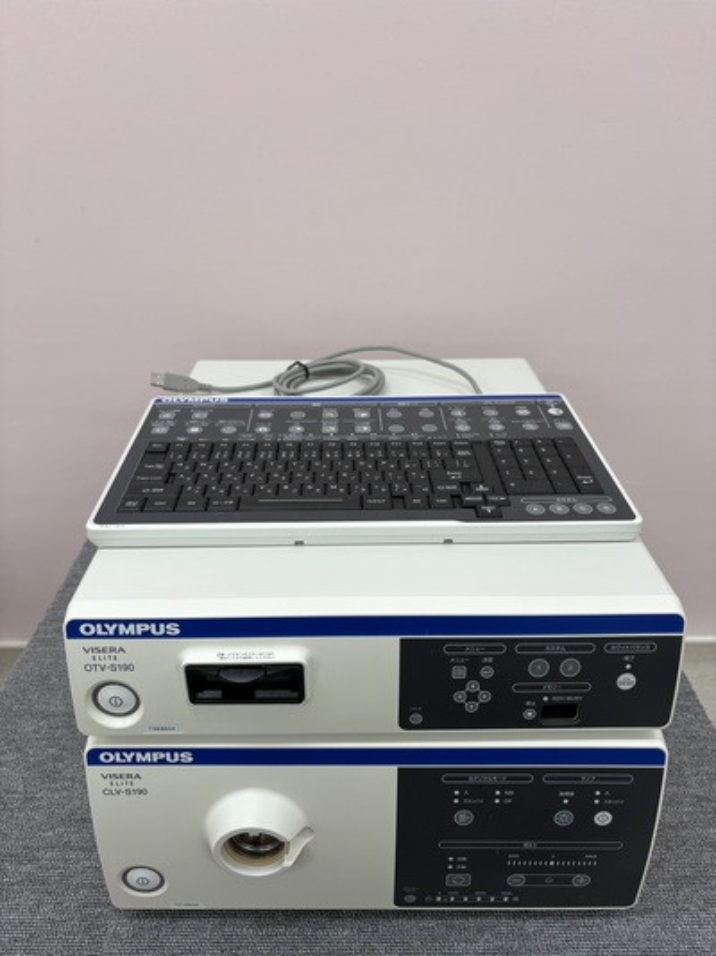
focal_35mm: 26
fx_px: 718
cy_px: 478
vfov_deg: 67.3
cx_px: 358
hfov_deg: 53.0
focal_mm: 5.96
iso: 40
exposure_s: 1/120
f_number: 1.6
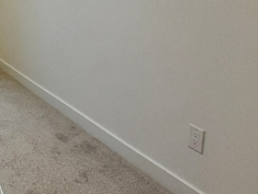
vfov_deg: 26.5
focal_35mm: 51
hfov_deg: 24.8
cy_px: -15
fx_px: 380
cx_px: -161
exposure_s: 1/120
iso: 250
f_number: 2.2
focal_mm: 2.22
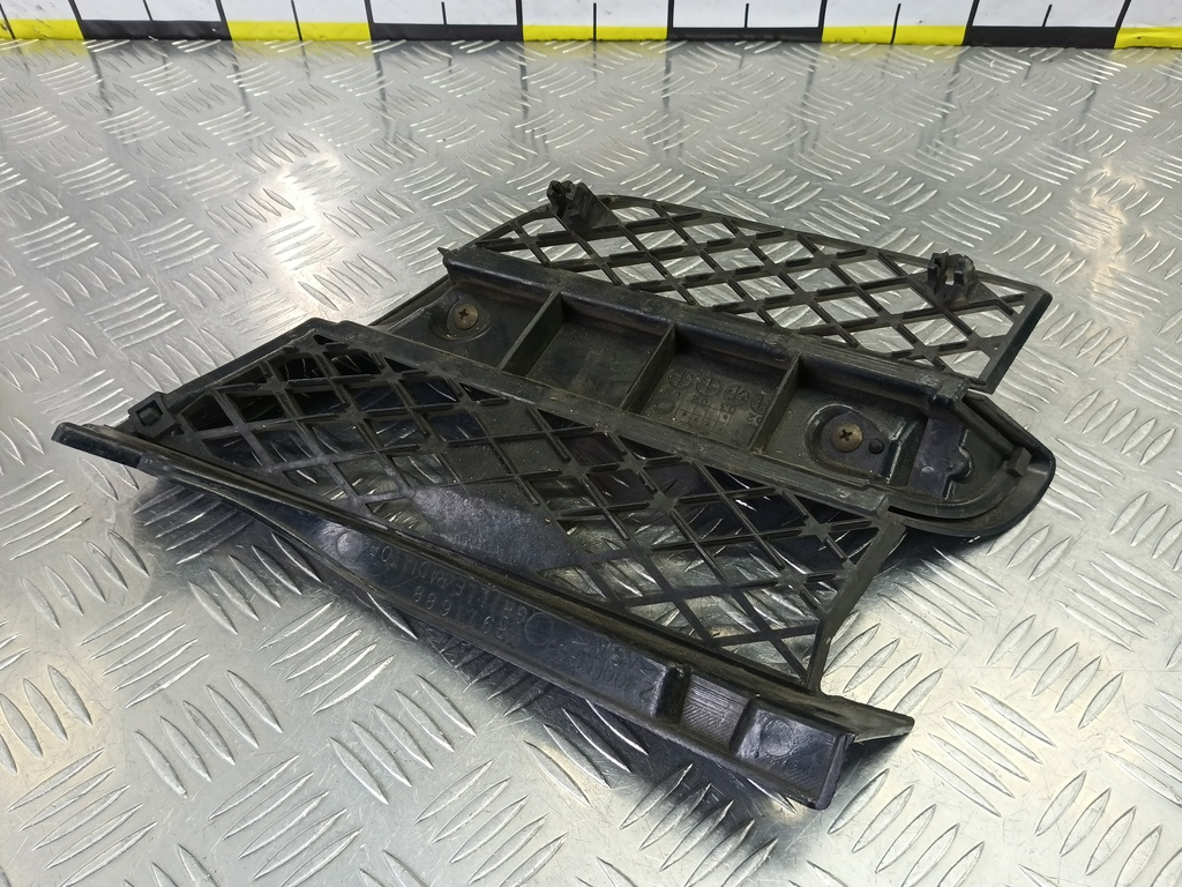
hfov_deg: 73.9
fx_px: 785
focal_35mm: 23
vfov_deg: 58.9
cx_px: 591
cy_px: 444
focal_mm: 4.11
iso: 172
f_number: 1.6
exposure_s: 1/50
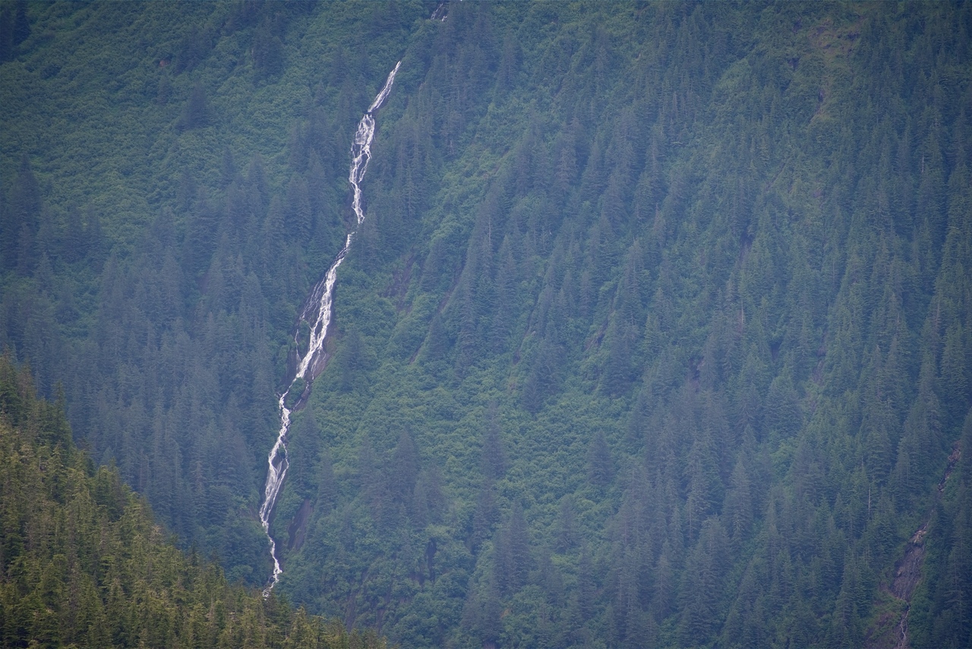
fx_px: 8101
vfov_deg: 4.6
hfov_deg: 6.9
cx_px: 486
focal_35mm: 300
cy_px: 324
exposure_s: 1/640
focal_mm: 300
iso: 500
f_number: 5.6
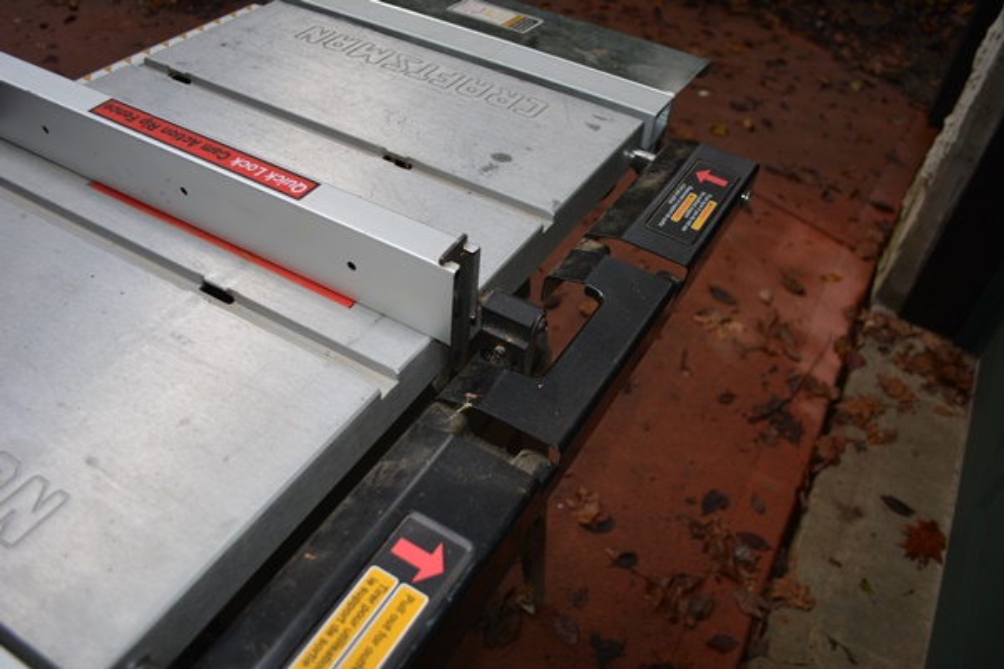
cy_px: 334
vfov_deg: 43.6
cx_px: 502
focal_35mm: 30
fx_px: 837
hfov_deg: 61.9
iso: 110
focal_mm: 20
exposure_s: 1/200
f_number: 3.8
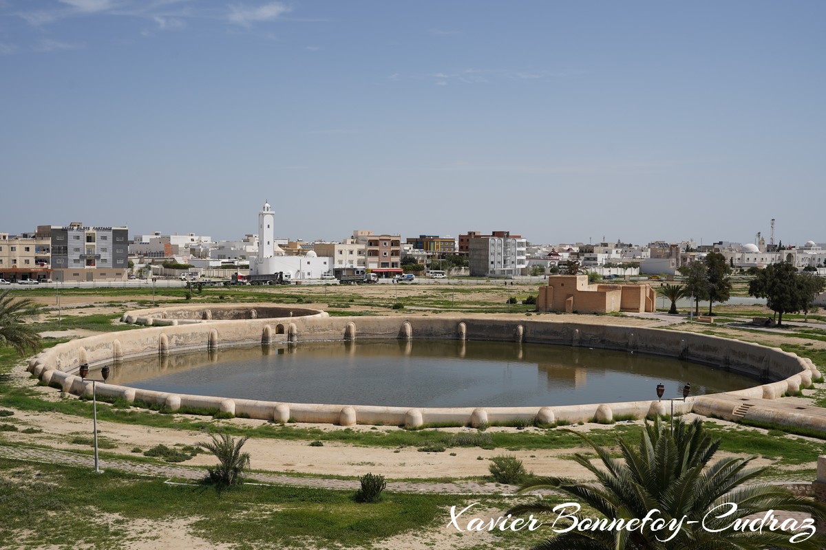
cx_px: 413
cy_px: 275
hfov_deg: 49.6
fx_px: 895
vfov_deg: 34.2
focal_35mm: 39
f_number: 8
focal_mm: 39
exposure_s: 1/500
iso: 100
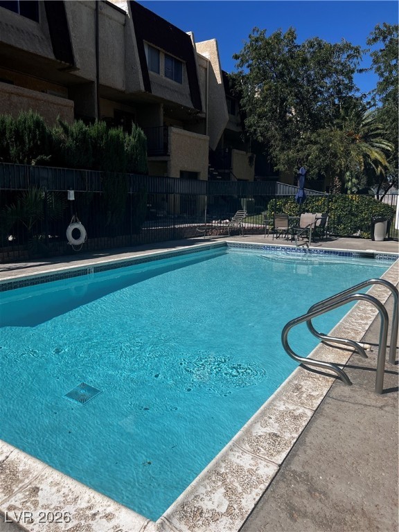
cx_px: 200
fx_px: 400
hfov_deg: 53.1
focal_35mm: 26
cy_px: 266
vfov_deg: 67.3
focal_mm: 5.7
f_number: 1.5
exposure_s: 1/8000
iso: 50
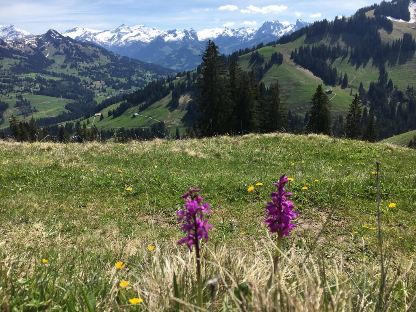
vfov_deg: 48.2
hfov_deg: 61.7
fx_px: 349
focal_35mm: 29
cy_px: 156
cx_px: 208
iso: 25
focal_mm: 4.15
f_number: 2.2
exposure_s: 1/1479
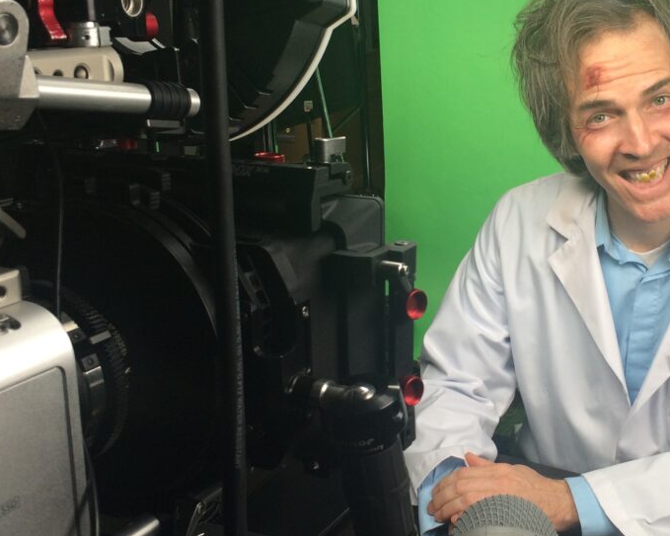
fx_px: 991
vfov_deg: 30.2
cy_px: 236
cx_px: 477
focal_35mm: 50
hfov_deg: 36.7
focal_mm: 4.15
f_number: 2.2
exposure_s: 1/60
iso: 40
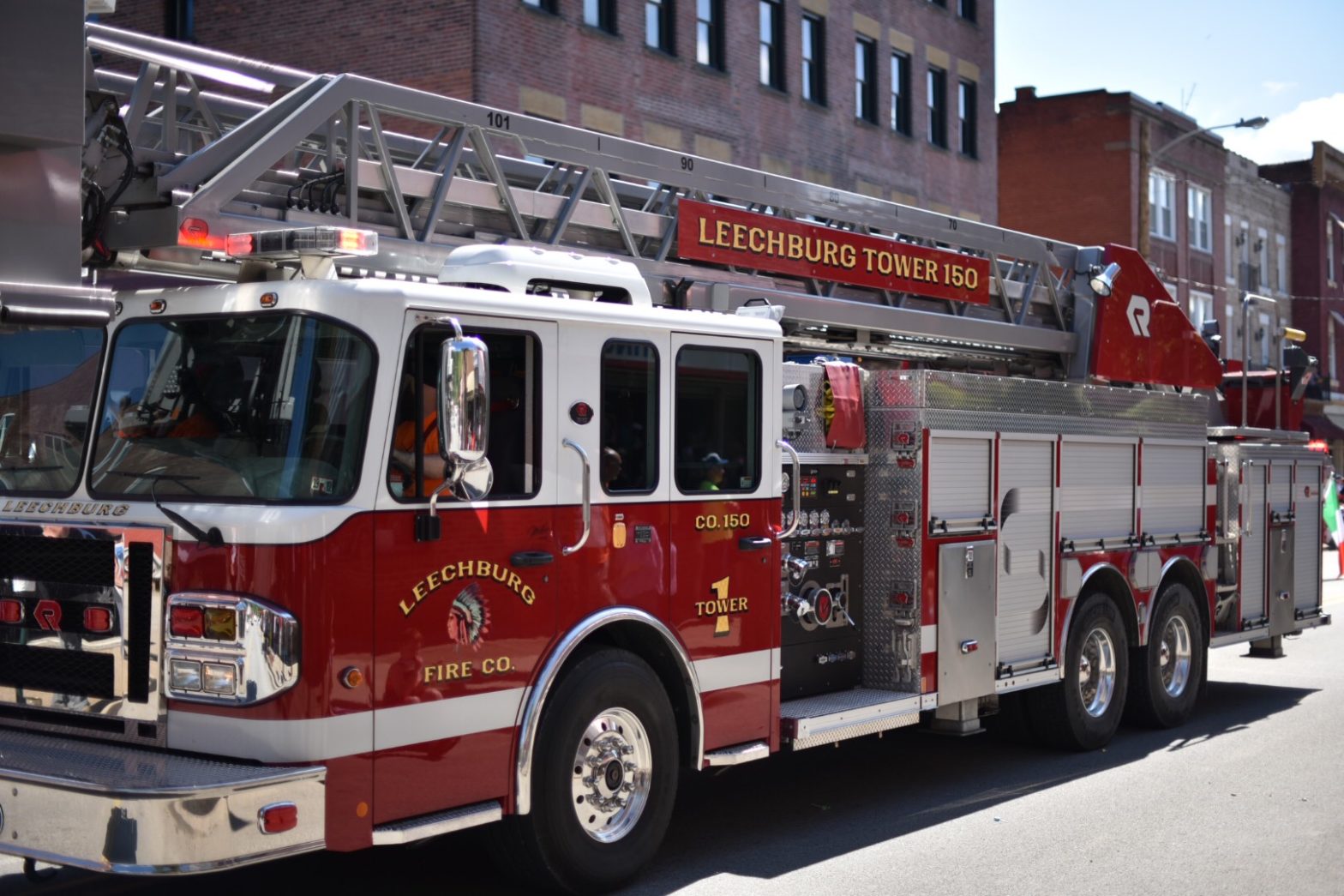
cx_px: 672
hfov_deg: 39.6
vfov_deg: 27.0
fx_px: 1866
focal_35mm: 50
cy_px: 448
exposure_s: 1/4000
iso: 100
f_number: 1.4
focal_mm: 50
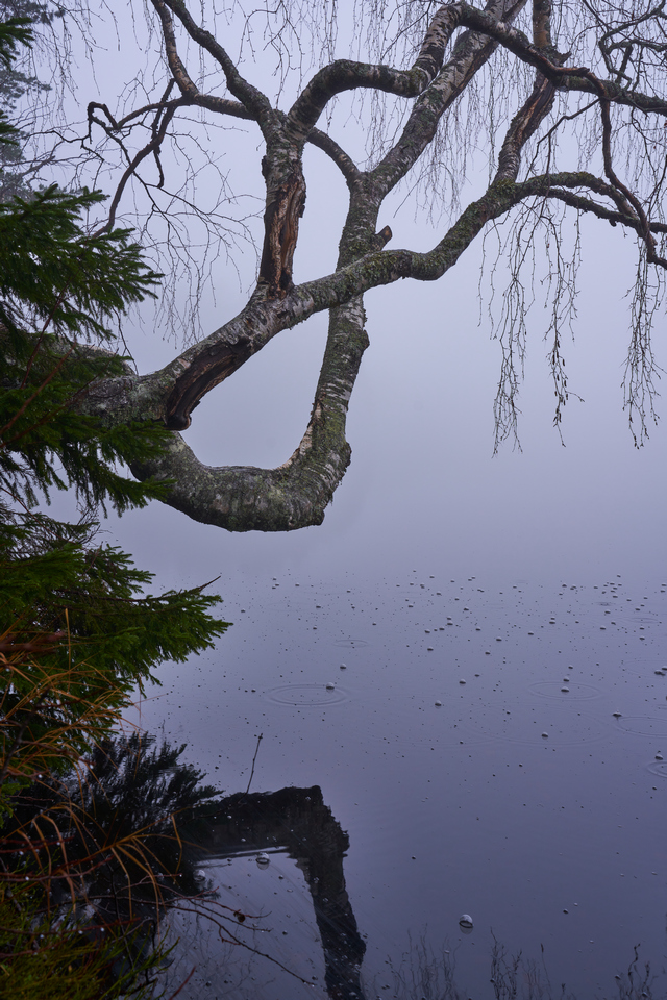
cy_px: 500
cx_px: 334
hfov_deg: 33.4
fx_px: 1112
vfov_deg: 48.5
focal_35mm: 40
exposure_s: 1/20
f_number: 8
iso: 100
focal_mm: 40
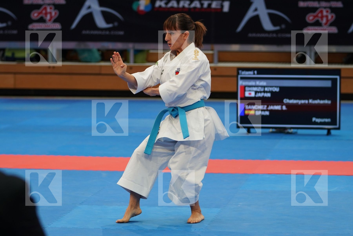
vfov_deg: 9.1
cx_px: 176
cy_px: 118
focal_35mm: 150
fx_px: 1471
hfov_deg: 13.7
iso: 640
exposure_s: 1/500
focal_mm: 100
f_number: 2.8
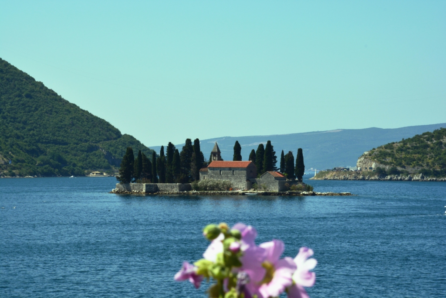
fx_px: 1487
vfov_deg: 11.4
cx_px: 223
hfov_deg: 17.1
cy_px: 149
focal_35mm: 120
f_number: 16
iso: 200
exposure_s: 1/160
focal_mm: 80
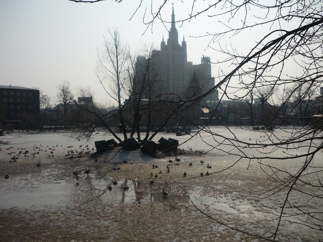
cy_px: 121
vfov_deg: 42.9
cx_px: 162
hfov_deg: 55.4
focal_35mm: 33
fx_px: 308
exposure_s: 1/500
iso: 100
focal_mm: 5.5
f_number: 8
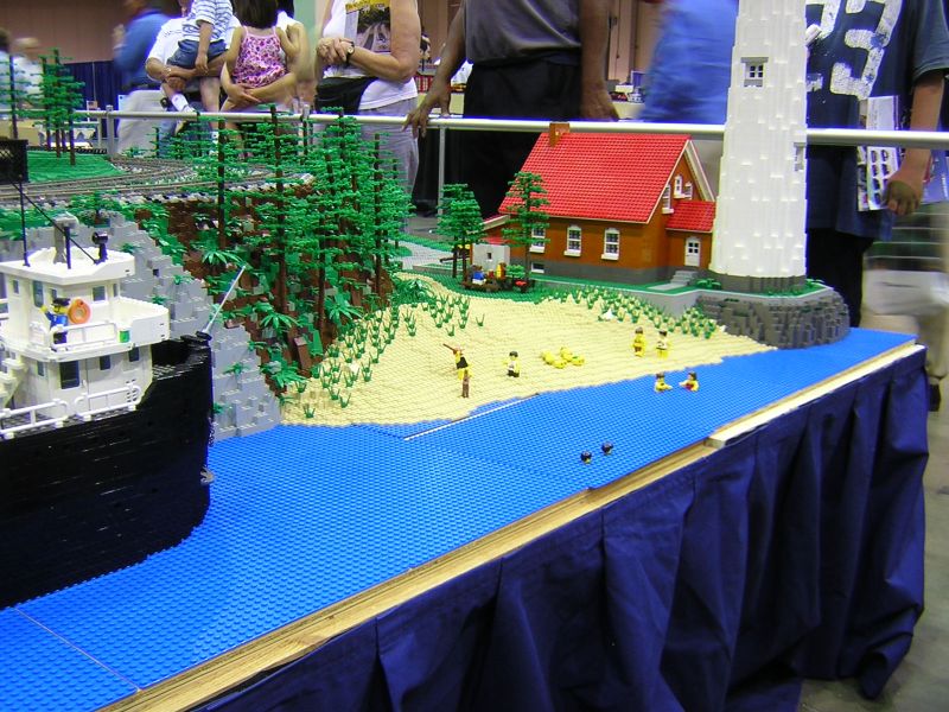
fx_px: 987
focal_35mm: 36
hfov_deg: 51.4
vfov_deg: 39.7
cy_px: 356
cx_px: 474
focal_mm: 4.7
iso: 100
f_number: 2.6
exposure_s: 1/4.5
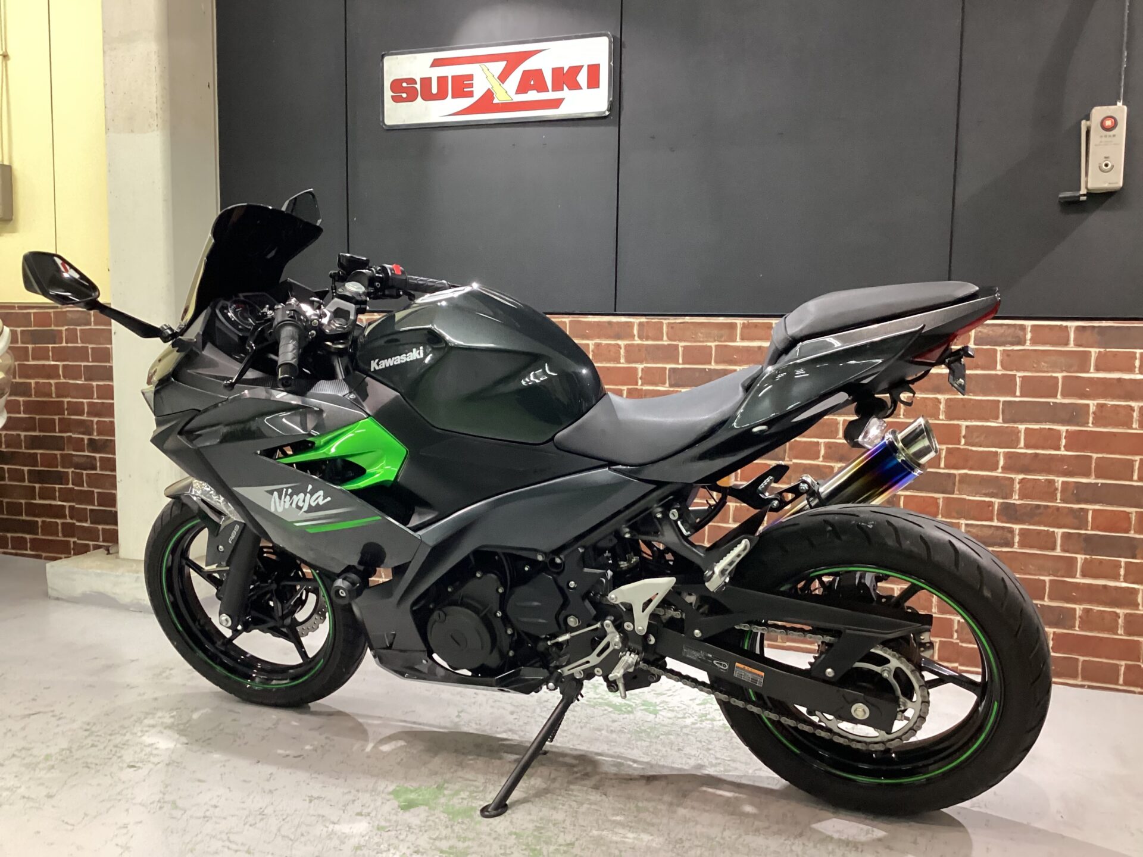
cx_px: 572
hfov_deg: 58.4
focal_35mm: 31
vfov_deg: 45.4
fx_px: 1024
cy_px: 428
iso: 320
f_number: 2.4
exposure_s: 1/40
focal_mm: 3.3
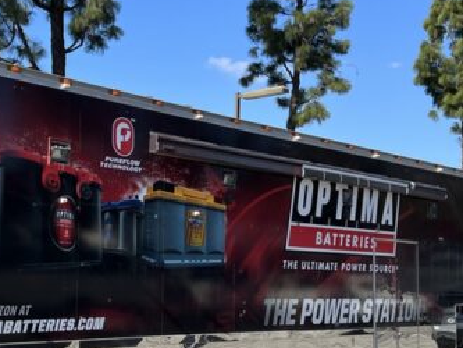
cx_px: 157
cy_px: 224
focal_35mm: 60
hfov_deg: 31.9
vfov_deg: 24.3
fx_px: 803
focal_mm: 5.7
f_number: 1.5
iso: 50
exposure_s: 1/2404
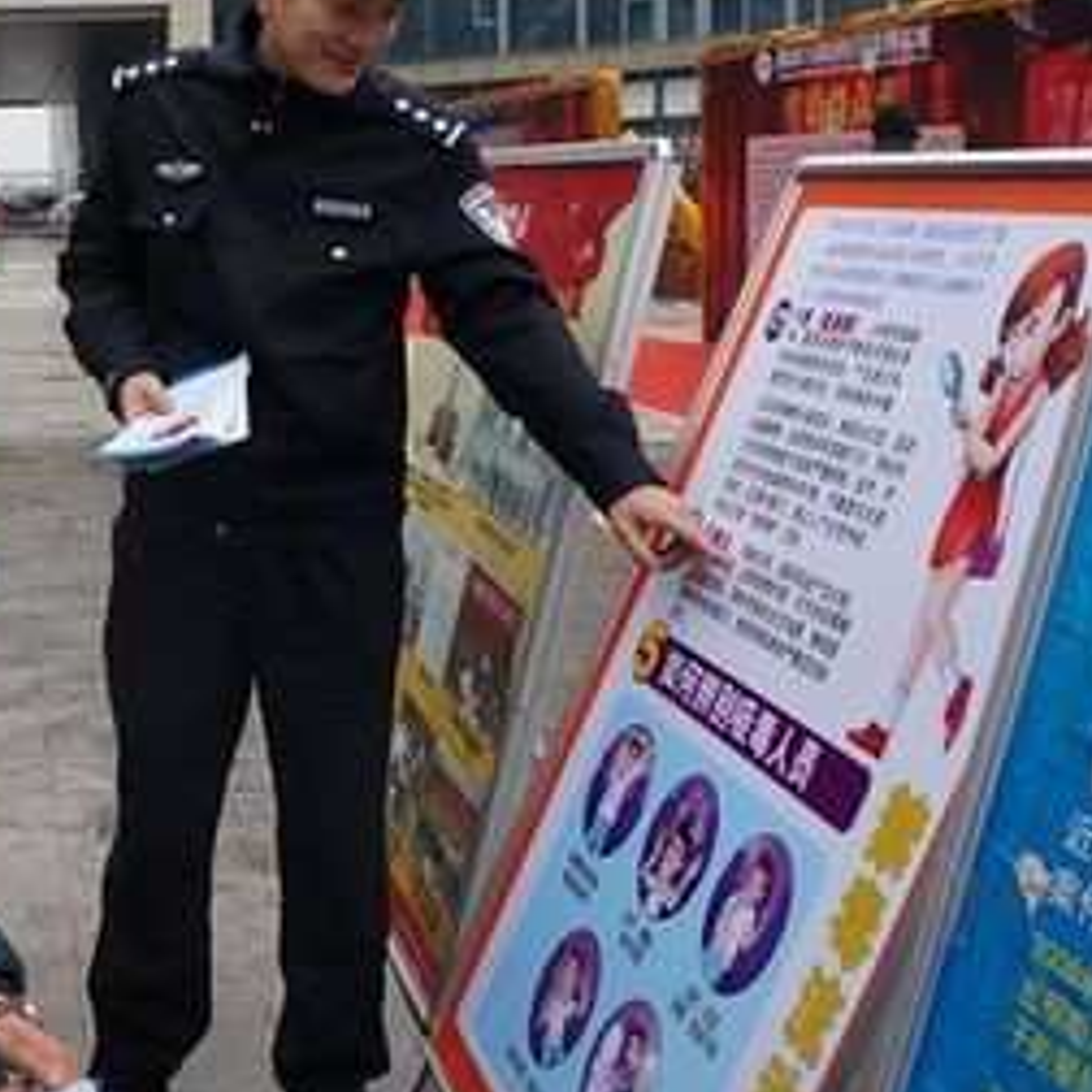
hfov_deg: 33.3
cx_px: 20
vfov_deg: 35.6
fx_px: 1677
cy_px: 347
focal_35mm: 47
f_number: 5.6
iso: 100
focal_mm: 16
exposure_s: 1/80
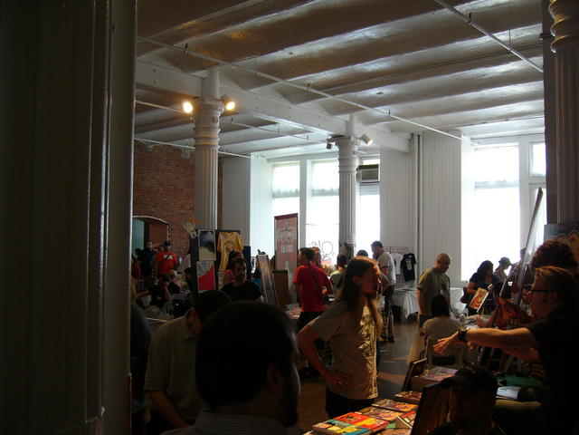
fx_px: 585
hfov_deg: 52.6
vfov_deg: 40.7
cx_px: 290
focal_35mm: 35
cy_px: 218
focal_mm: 5.8
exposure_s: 1/15
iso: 100
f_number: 2.8
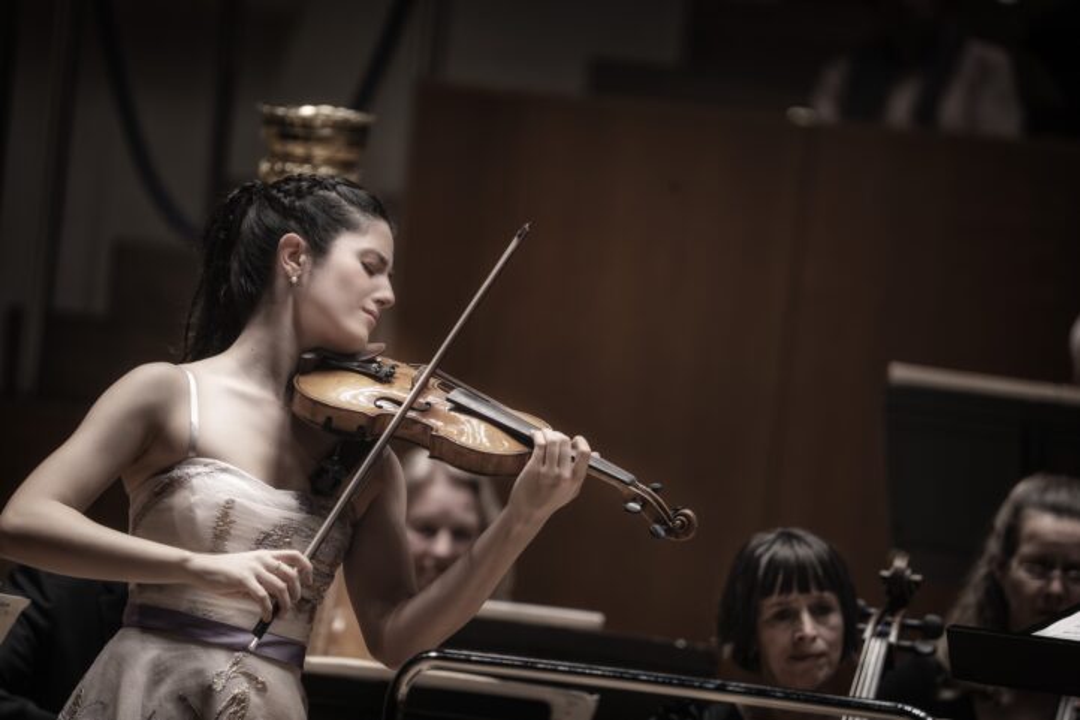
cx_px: 540
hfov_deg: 3.7
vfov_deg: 2.5
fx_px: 16765
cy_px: 360
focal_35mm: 559
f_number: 6.3
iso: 3200
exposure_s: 1/500
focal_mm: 559
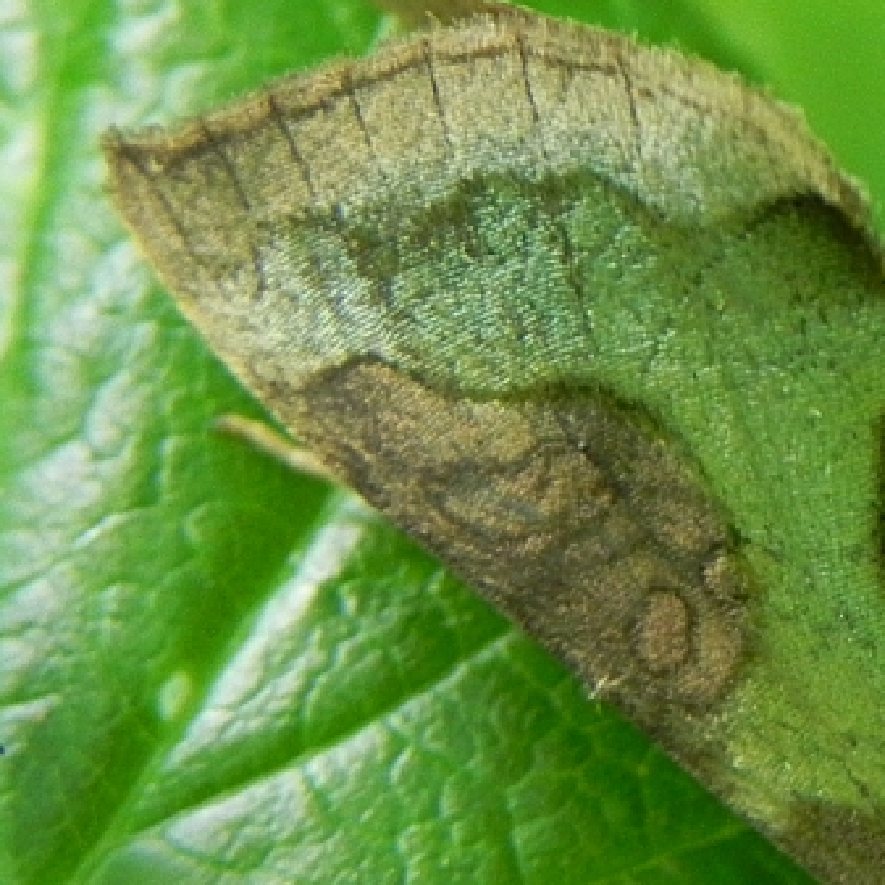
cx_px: 1216
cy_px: 633
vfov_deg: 6.2
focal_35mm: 282
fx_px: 8157
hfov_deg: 6.2
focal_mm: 18.8
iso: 400
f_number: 4
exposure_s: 1/44.6
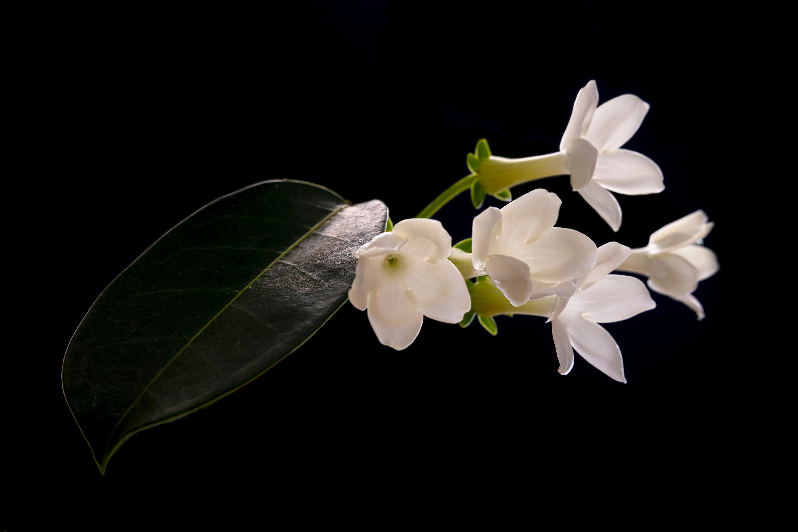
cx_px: 399
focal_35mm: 45
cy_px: 266
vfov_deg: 29.9
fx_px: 997
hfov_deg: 43.6
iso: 100
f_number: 11
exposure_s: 5
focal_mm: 45
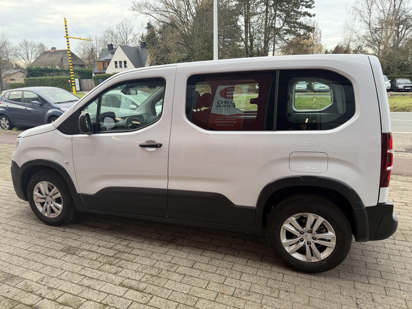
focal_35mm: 24
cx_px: 206
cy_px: 154
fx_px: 286
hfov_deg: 71.6
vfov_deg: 56.8
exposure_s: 1/280
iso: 80
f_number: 1.78
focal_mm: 6.76
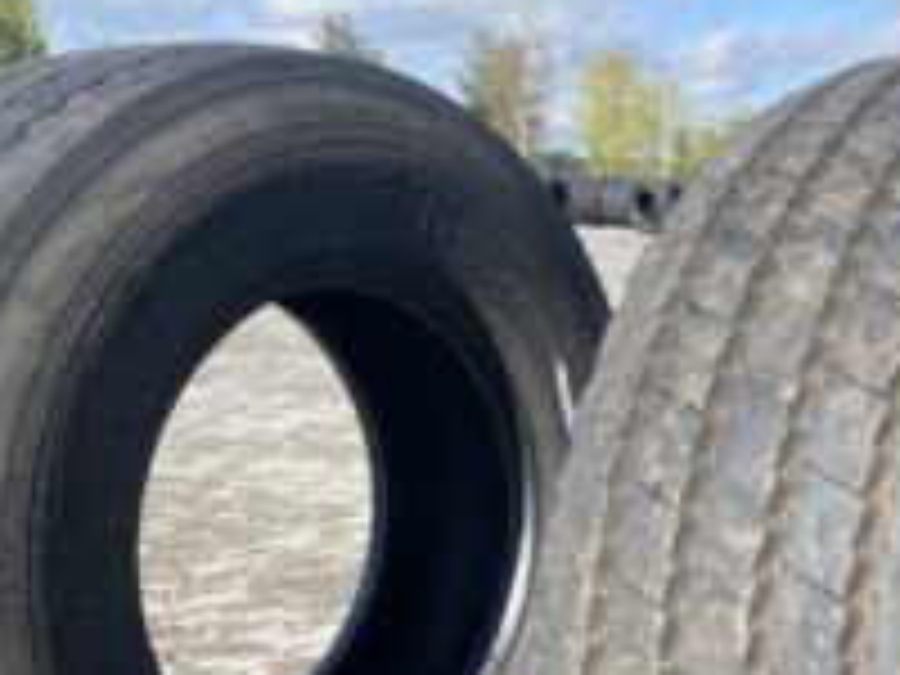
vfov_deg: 25.2
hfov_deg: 31.4
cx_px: 927
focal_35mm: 56
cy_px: 632
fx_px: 1456
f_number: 1.8
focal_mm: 4.25
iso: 32
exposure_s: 1/1362
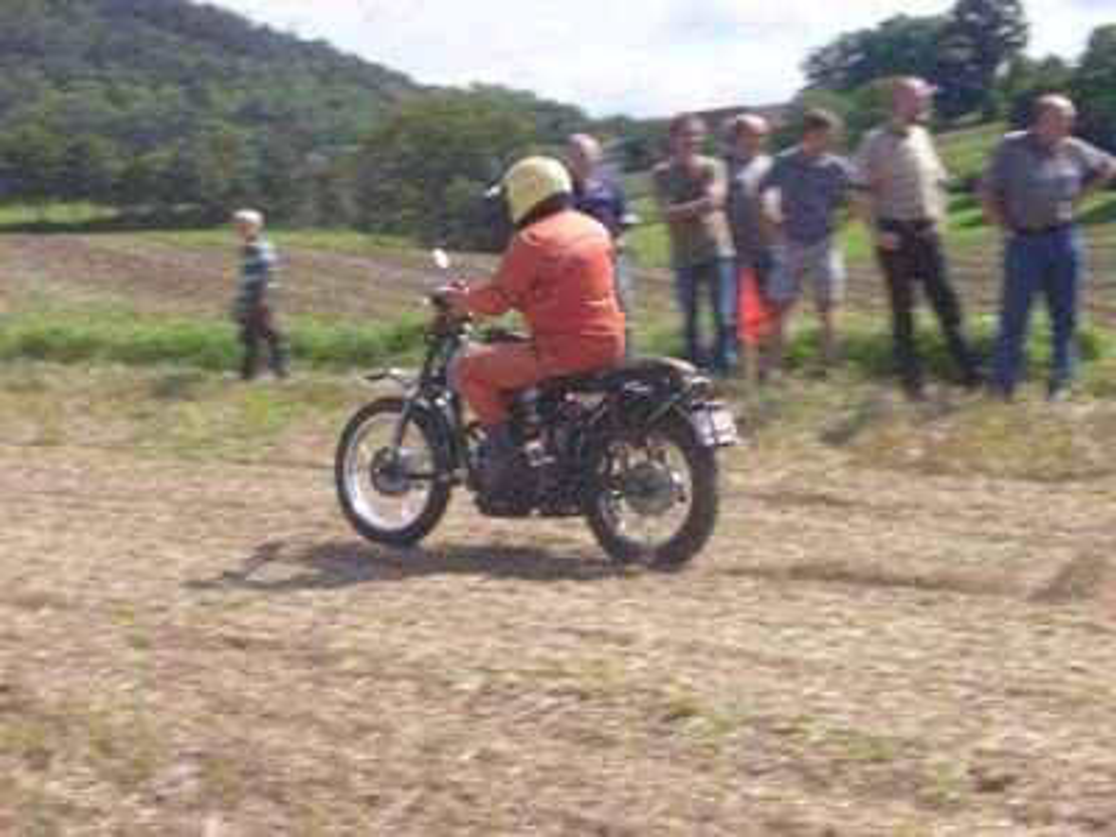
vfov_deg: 17.2
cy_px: 418
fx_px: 2773
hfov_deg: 22.8
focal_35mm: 86
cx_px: 558
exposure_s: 1/160
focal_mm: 14.3
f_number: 9
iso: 100
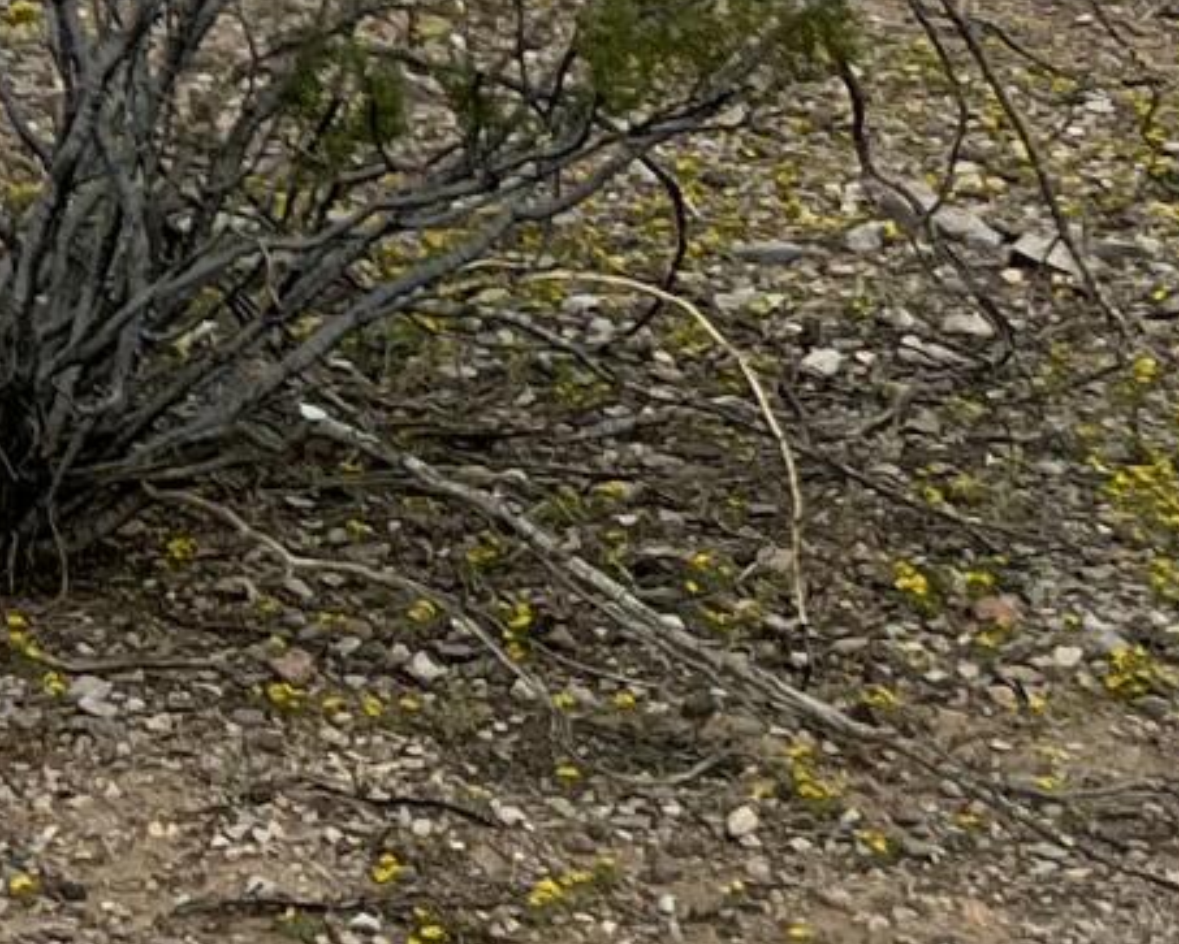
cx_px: -833
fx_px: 5866
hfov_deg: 10.8
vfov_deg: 8.4
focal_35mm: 168
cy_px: -1394
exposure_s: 1/6897
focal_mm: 5.1
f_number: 1.6
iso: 50
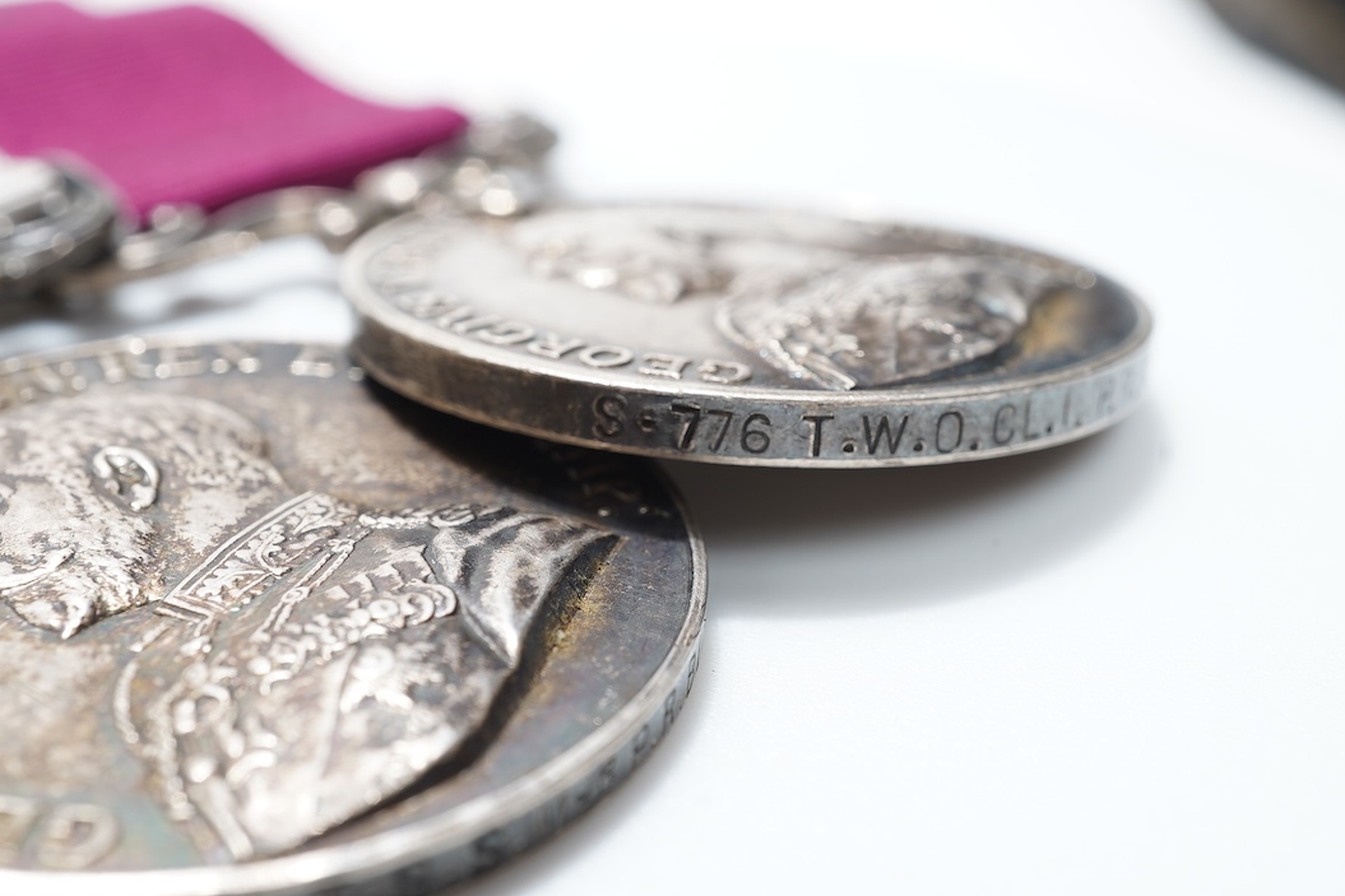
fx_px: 1793
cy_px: 444
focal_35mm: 48
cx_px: 653
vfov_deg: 28.1
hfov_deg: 41.1
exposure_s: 1/100
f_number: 16
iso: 100
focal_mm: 30
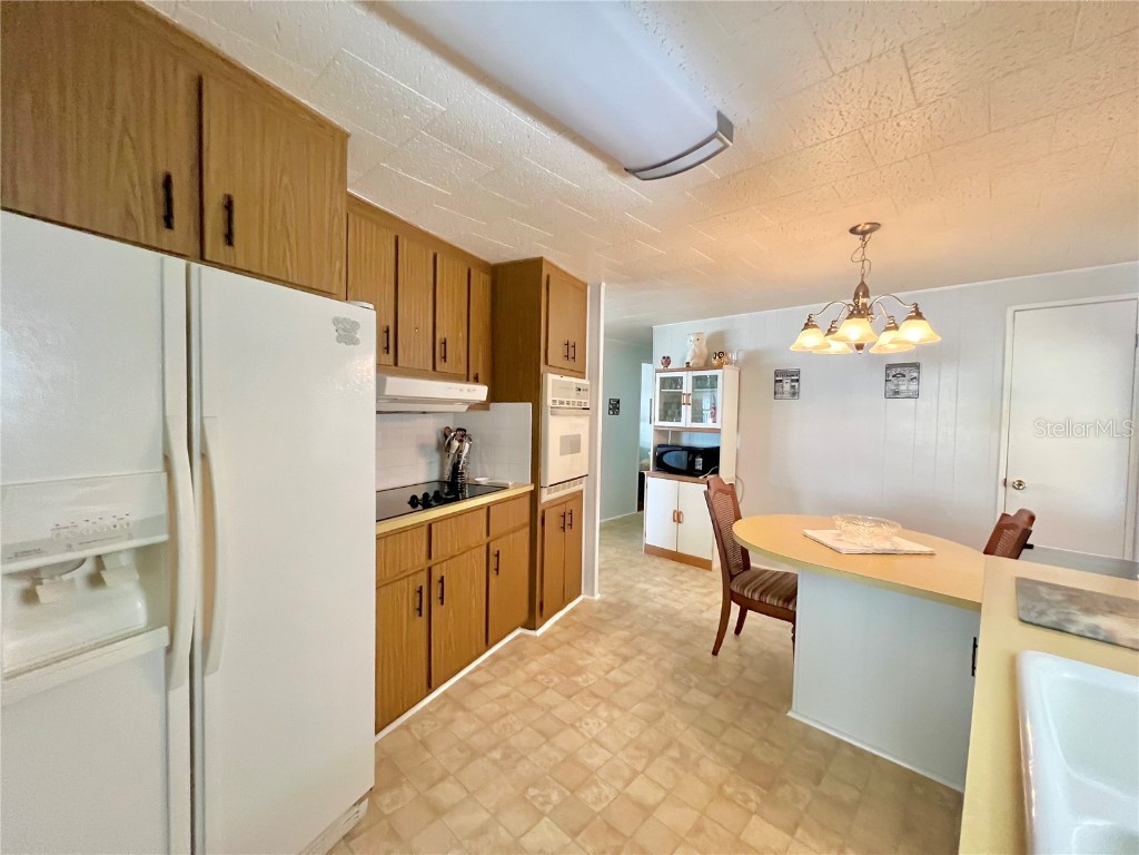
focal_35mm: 13
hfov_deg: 106.2
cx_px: 570
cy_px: 428
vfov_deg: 89.9
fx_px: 428
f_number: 1.8
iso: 800
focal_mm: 1.57
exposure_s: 1/60
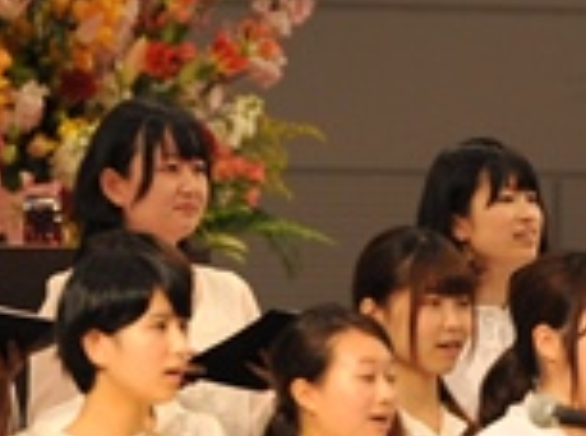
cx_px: 446
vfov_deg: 1.4
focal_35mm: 1072
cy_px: 191
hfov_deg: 1.9
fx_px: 18105
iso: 1100
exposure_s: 1/250
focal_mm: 200
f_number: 3.2
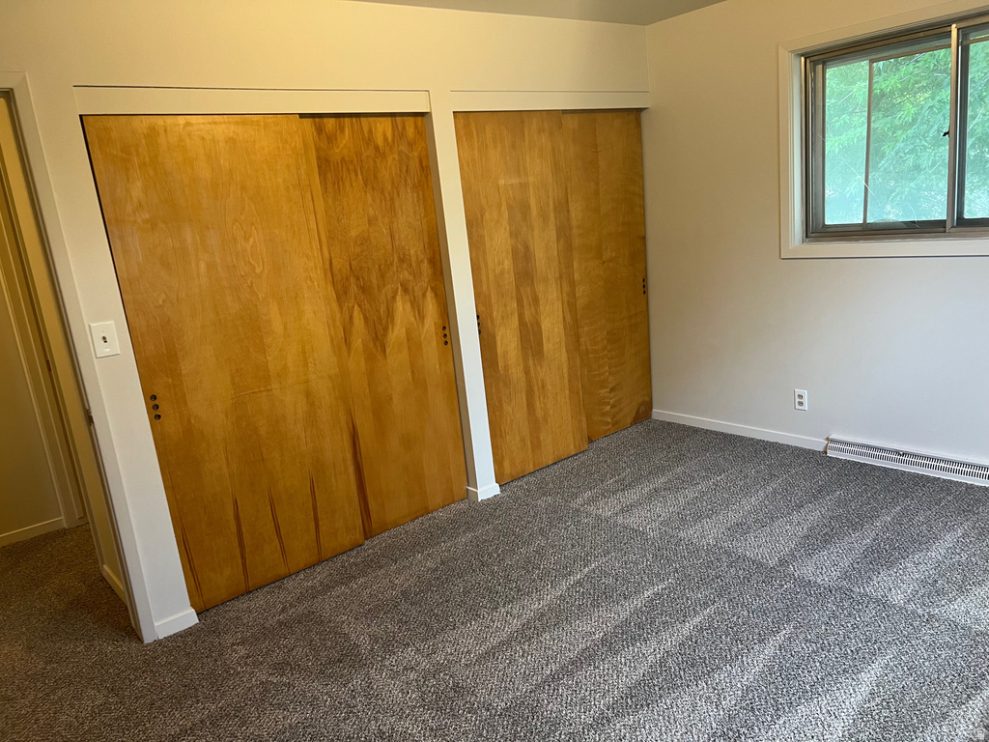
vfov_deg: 53.1
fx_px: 743
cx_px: 494
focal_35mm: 26
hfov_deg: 67.3
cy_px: 371
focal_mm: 5.7
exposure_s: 1/60
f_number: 1.5
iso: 200
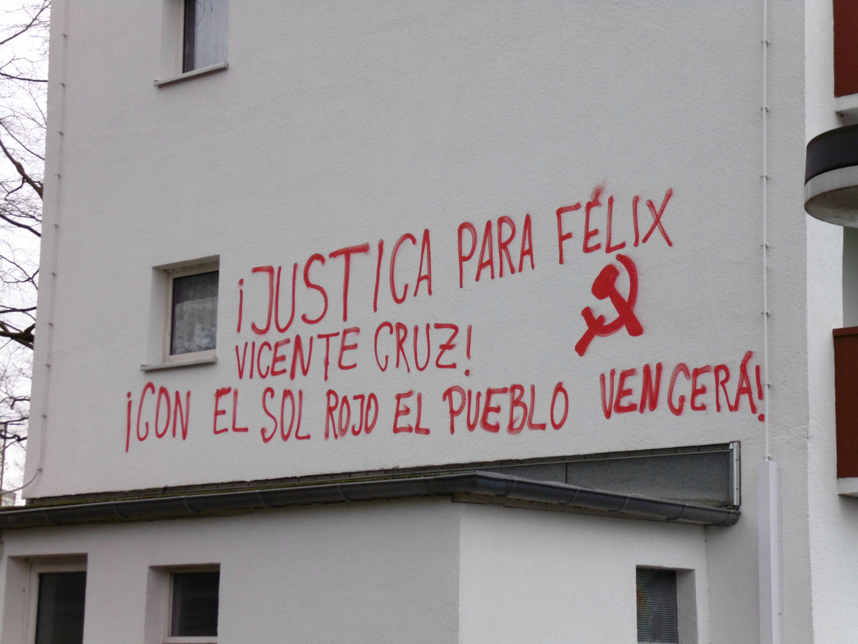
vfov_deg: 18.9
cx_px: 429
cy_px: 322
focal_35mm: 78
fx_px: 1933
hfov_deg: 25.0
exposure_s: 1/50
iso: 100
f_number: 4.4
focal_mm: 14.3
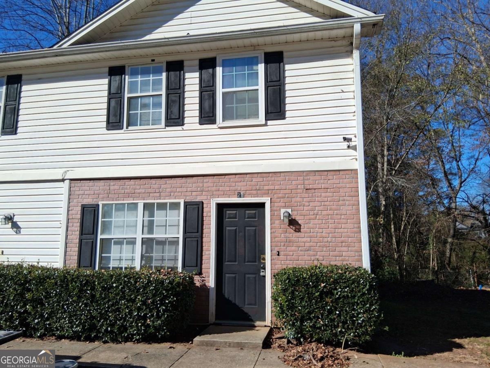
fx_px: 368
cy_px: 184
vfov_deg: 53.1
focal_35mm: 26
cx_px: 245
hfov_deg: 67.3
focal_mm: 3.98
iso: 25
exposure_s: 1/919
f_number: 1.8
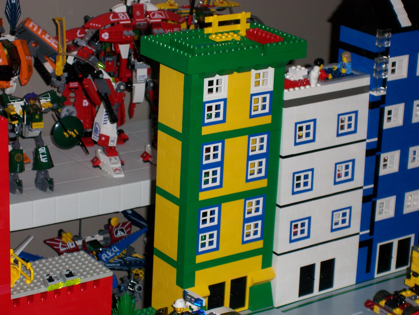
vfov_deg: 13.7
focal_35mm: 108
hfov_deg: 18.2
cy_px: 158
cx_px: 210
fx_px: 1308
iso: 125
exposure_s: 1/125
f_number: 4.8
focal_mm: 18.1
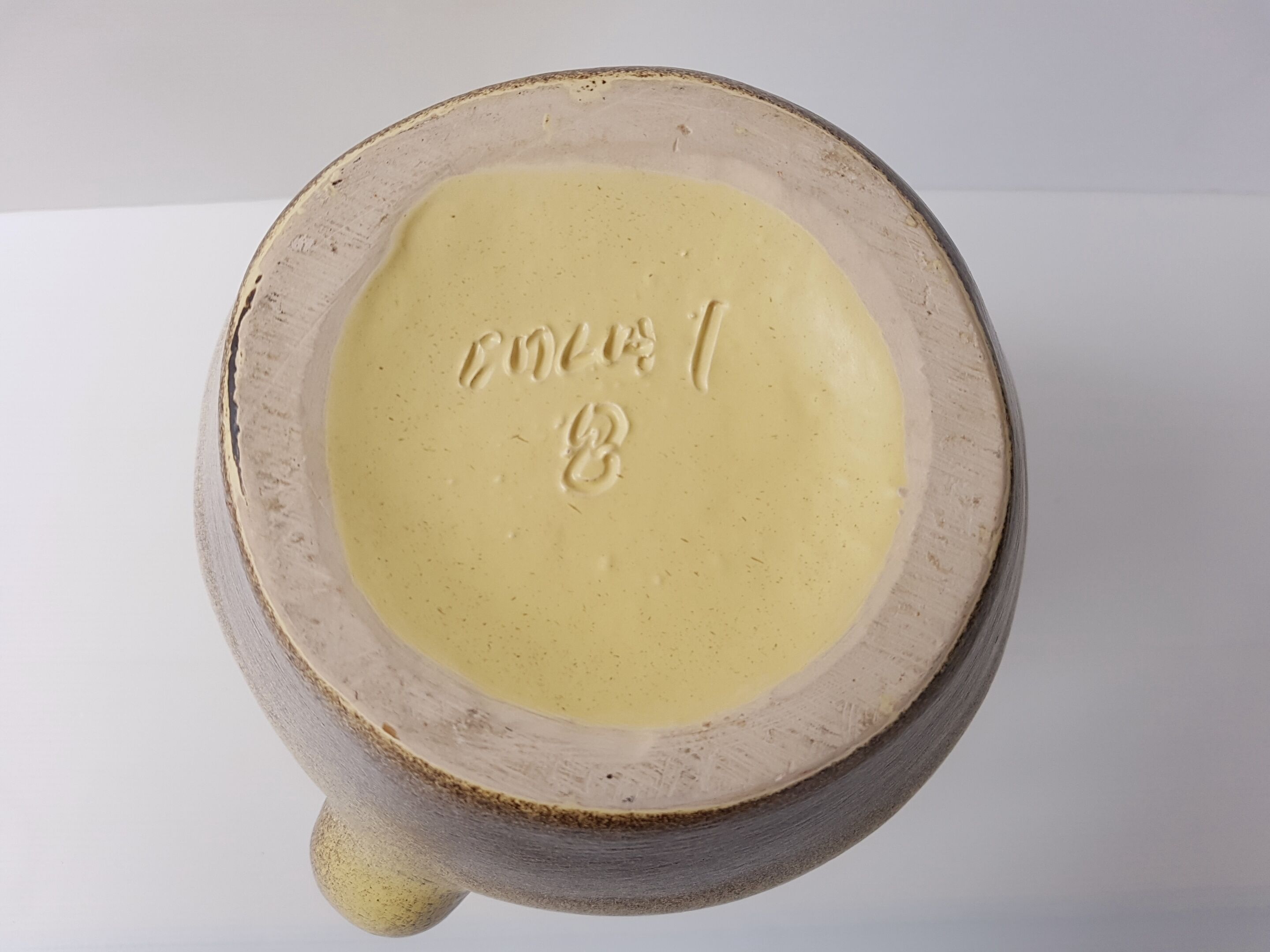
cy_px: 476
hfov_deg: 67.3
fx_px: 954
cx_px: 635
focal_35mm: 26
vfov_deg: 53.1
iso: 64
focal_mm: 4.2
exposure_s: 1/100
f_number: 1.7
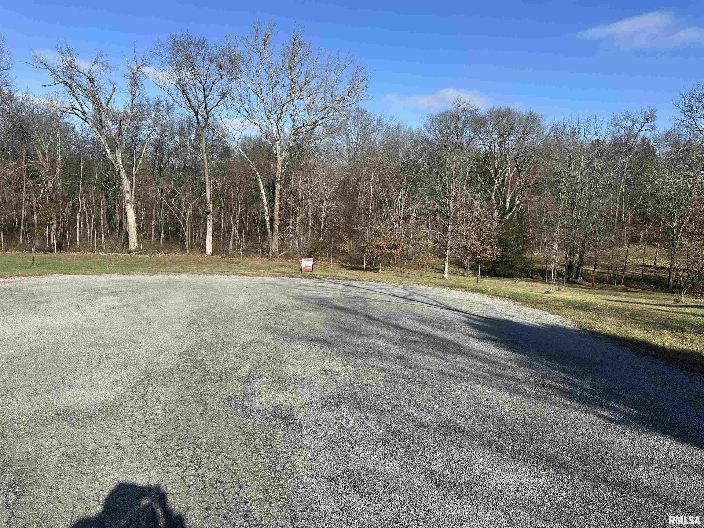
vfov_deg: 56.8
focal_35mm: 24
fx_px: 488
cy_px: 264
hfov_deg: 71.6
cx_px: 352
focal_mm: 6.86
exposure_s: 1/4184
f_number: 1.78
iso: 80
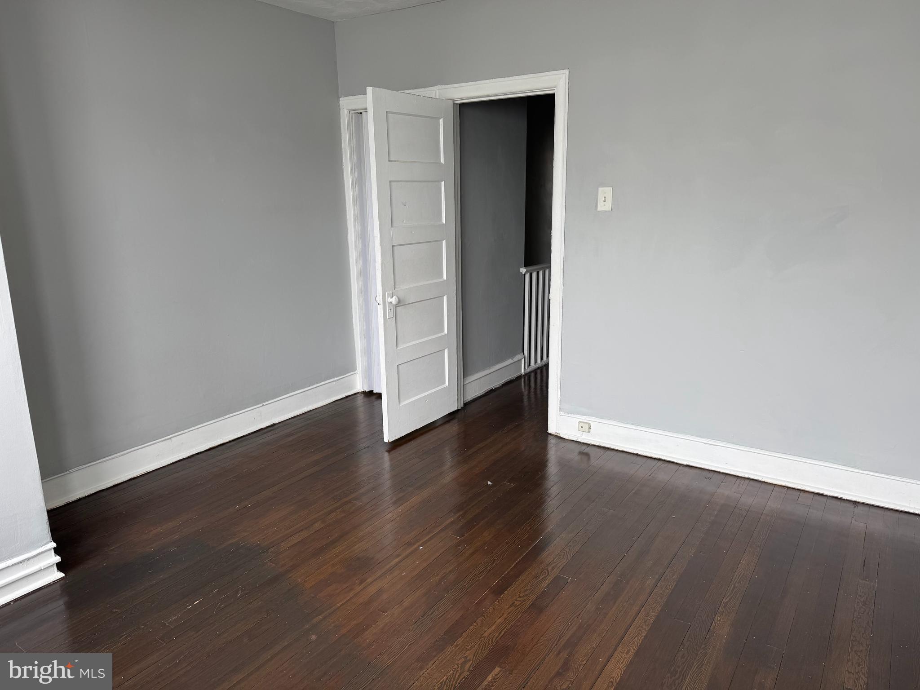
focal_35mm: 24
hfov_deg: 71.6
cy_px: 345
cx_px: 460
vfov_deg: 56.8
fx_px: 638
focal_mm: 6.76
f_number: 1.78
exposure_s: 1/121
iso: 64
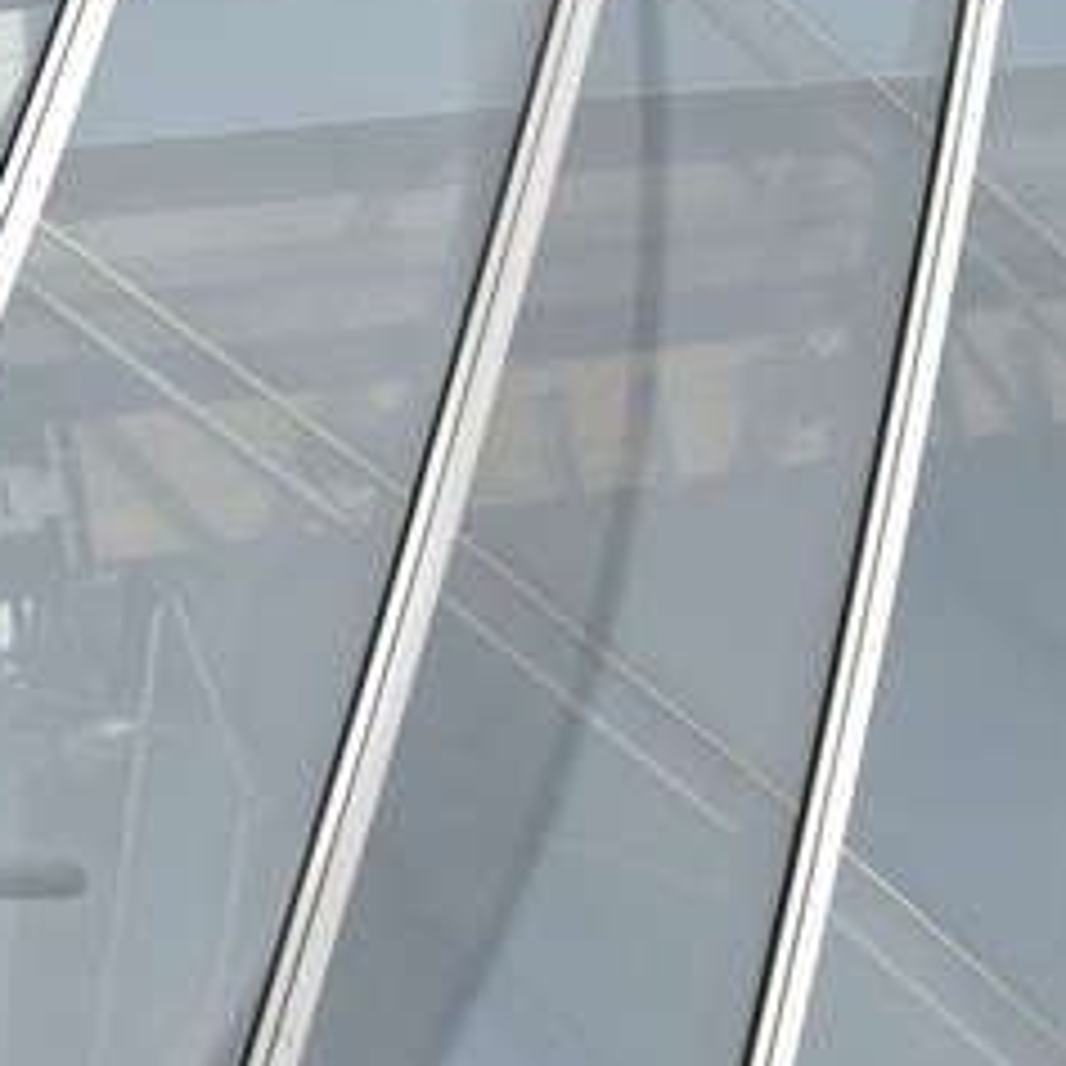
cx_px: -1214
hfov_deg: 9.1
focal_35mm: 178
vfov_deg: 9.8
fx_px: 6202
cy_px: 166
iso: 200
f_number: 16
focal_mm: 31
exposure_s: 1/320
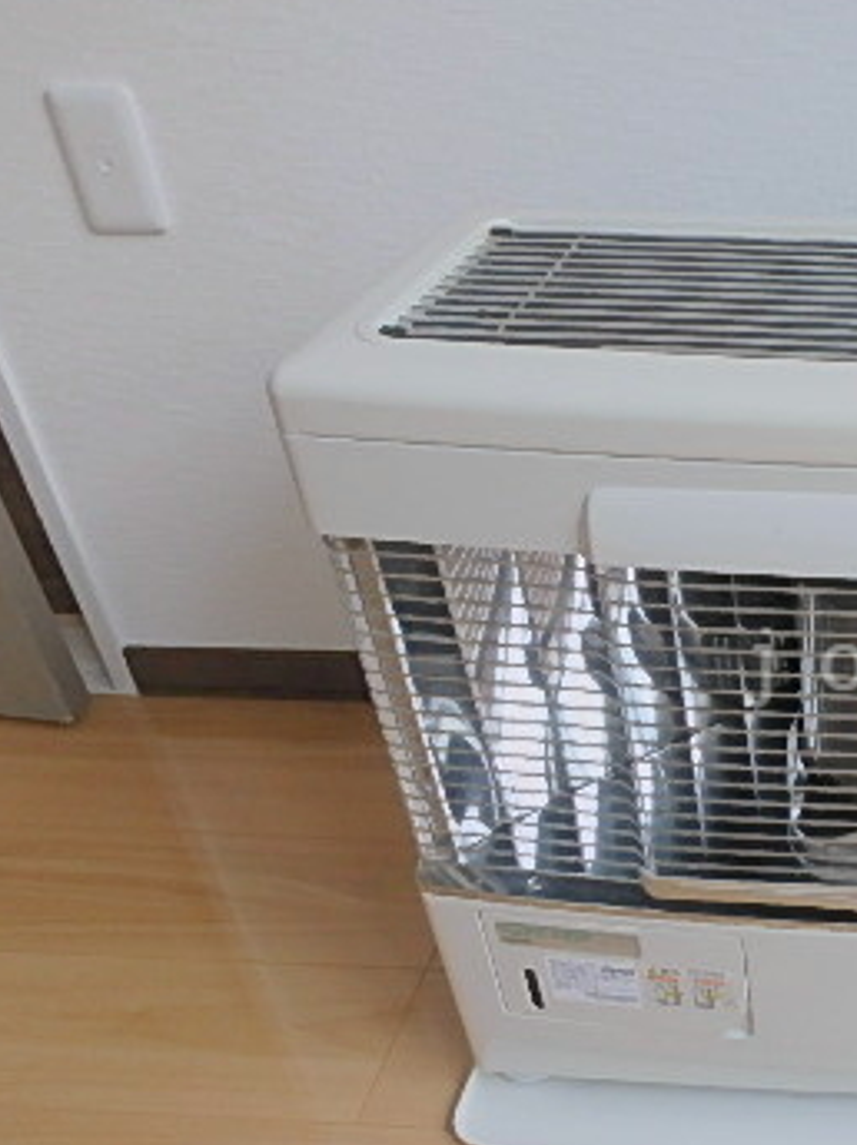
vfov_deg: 47.7
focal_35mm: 39
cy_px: 667
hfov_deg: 31.9
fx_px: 1290
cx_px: 973
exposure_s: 1/50
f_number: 3.5
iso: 200
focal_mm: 3.7
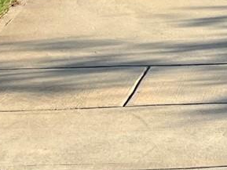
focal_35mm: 184
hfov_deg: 9.4
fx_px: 1207
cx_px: 567
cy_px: -183
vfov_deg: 7.7
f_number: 1.6
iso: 50
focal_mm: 5.1
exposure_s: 1/1992
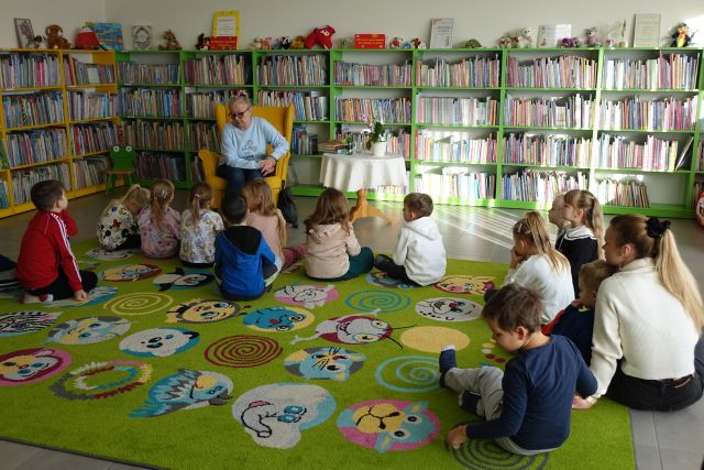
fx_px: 704
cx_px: 352
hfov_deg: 53.1
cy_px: 235
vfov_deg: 36.9
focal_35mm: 36
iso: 125
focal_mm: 13.37
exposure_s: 1/100
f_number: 2.8
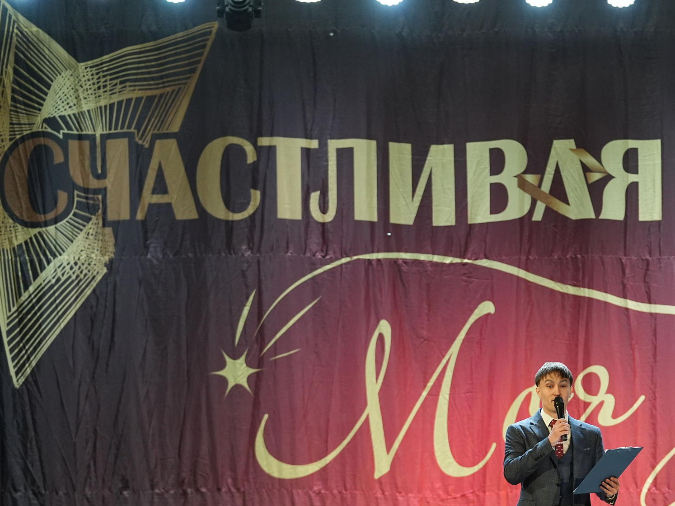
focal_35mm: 178
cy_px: 363
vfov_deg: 8.3
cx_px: 537
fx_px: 3470
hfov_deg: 11.1
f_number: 2.8
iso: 3200
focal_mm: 108
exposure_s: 1/400
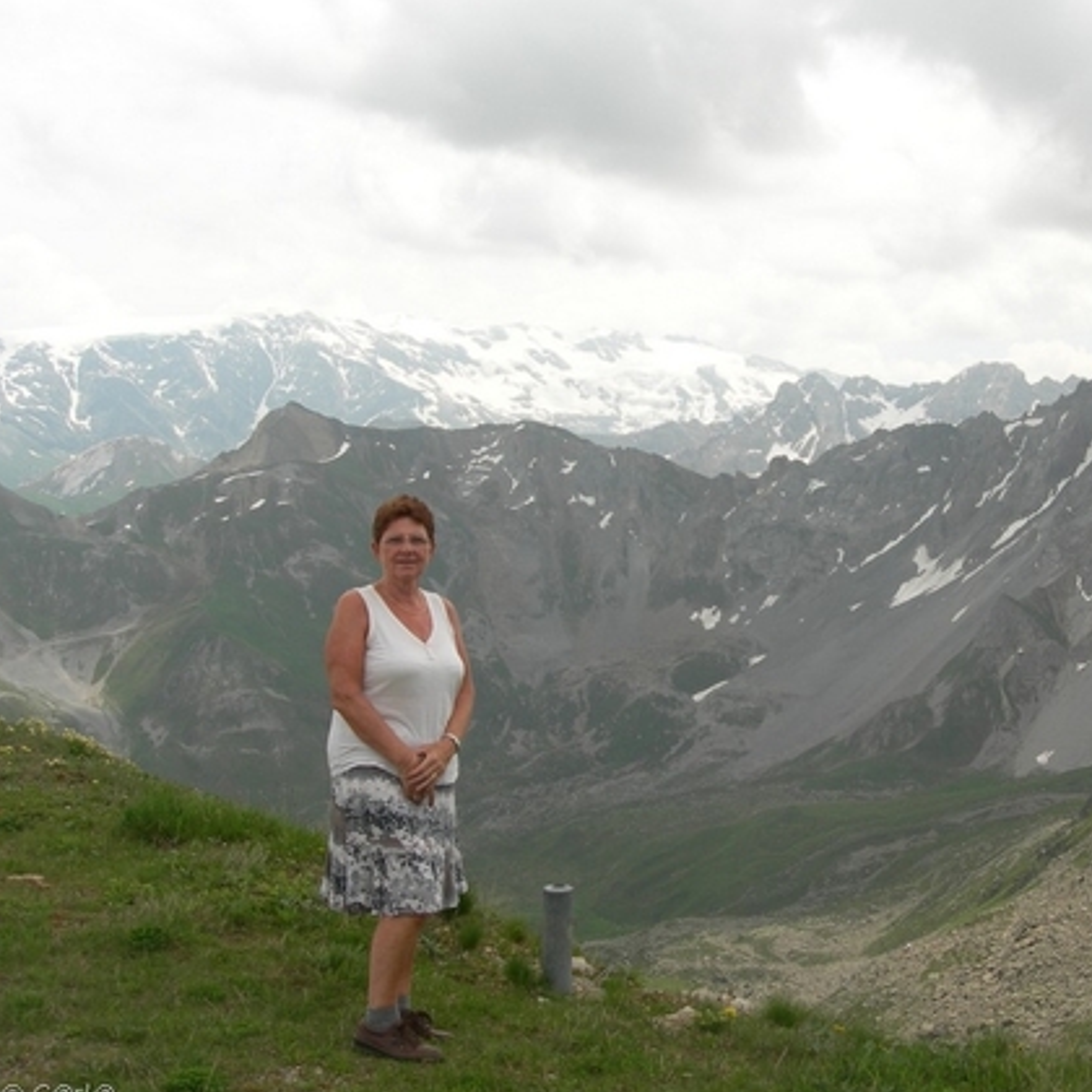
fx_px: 1713
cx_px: 741
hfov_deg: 35.0
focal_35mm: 48
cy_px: 556
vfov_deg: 35.4
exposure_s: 1/414
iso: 50
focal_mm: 7.8
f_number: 4.8
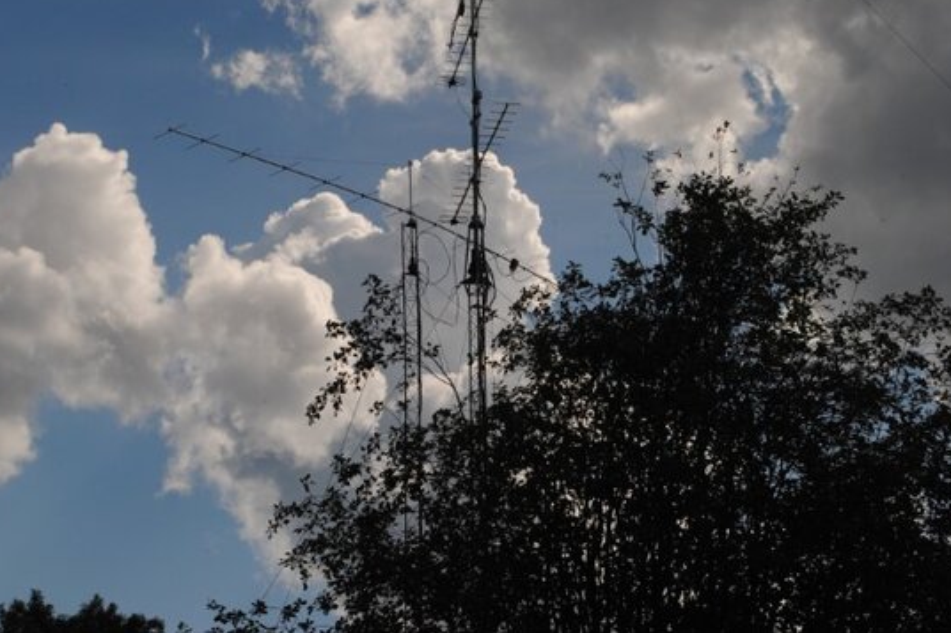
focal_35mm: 81
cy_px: 255
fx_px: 2128
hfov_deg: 25.2
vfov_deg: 16.9
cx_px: 407
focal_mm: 45
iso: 200
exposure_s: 1/400
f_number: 10
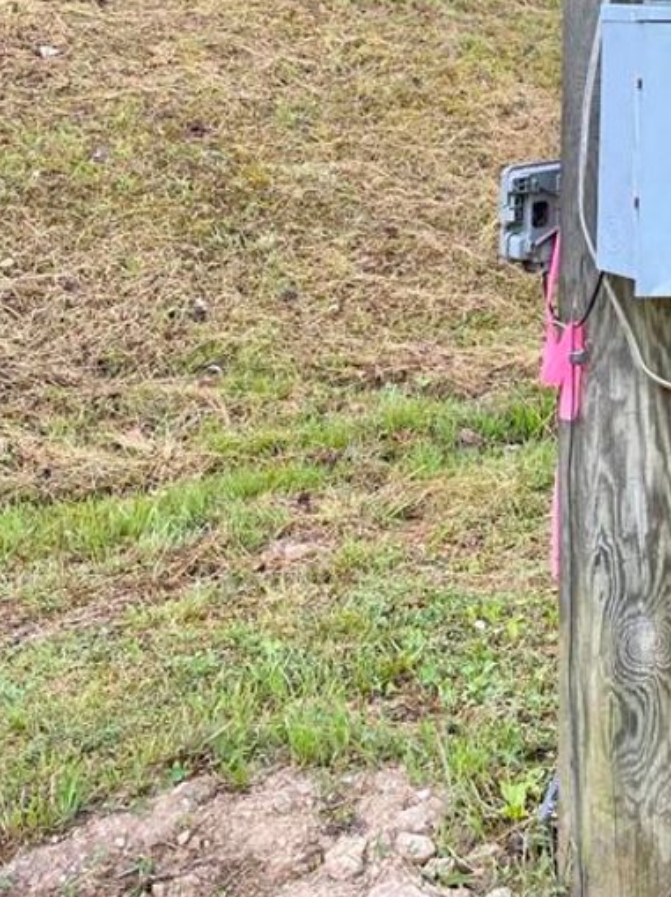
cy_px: -33
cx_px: 718
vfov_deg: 30.5
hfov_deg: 23.8
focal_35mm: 58
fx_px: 1501
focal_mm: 4.25
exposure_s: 1/122
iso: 40
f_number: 1.8
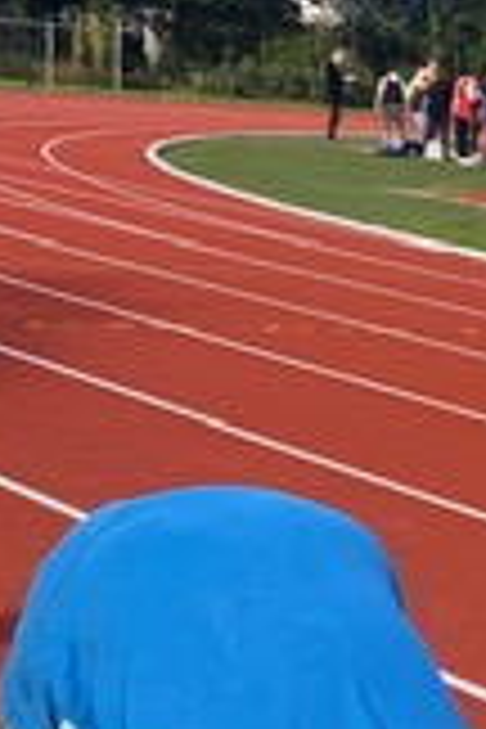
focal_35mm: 107
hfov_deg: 11.1
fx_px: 2167
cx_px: 1107
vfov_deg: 18.9
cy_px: 608
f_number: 1.8
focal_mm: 4.25
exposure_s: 1/1701
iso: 32
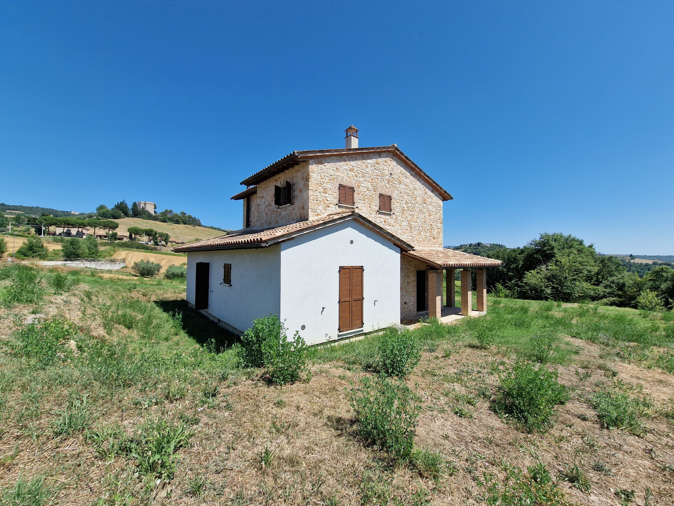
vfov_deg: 89.9
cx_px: 337
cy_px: 253
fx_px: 253
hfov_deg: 106.2
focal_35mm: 13
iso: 50
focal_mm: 2.2
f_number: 2.2
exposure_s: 1/2544
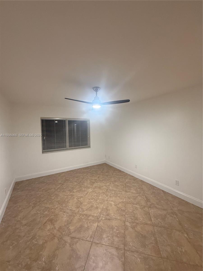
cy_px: 136
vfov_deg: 102.1
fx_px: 109
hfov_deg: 85.7
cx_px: 102
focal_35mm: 14
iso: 400
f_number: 2.2
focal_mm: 2.22
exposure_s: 1/60
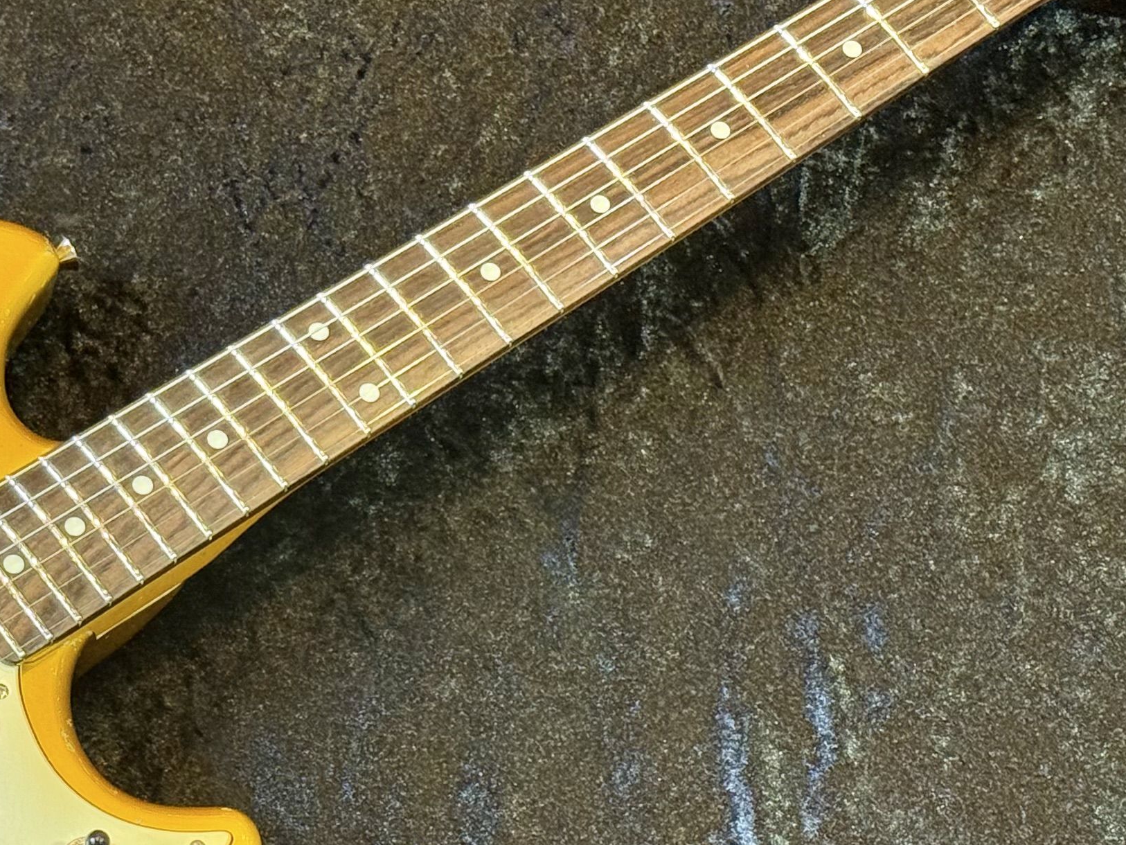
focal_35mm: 119
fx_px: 3871
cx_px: 136
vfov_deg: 12.4
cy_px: 679
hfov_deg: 16.4
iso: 200
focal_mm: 6.76
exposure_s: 1/60
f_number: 1.78
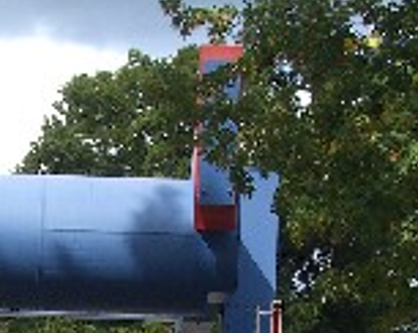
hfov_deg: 9.0
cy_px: 583
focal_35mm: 212
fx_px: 2619
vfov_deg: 7.1
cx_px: -59
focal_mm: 11.8
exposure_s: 1/250
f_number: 5
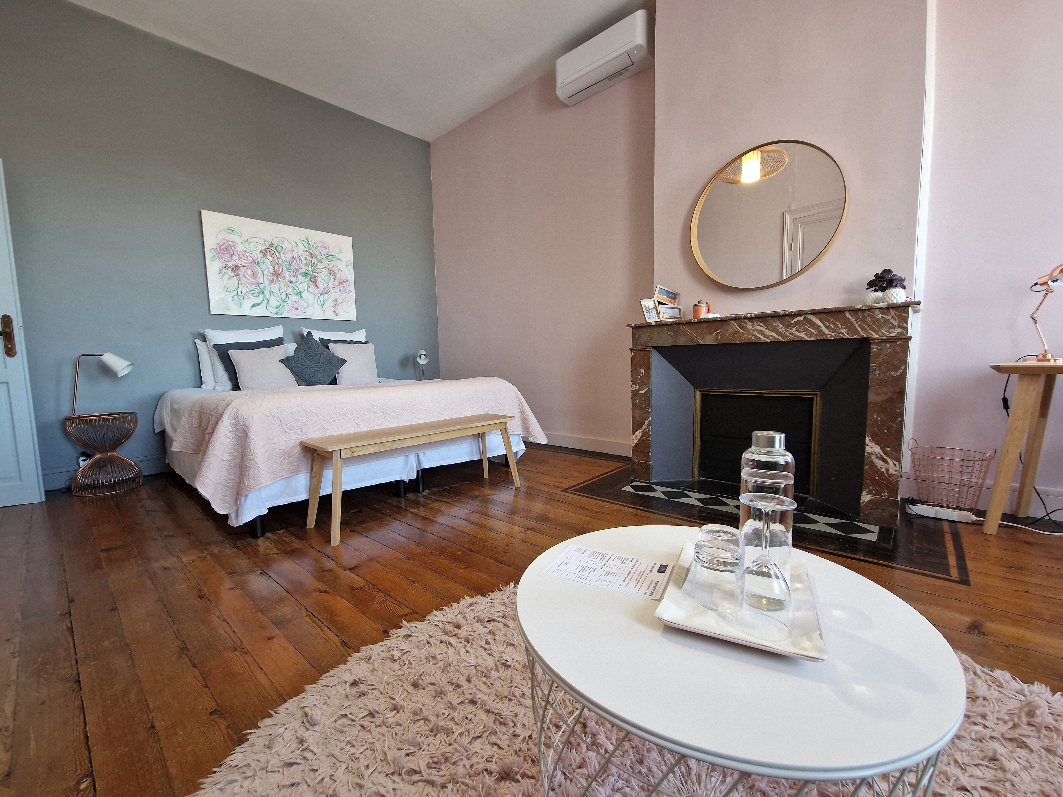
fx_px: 399
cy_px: 398
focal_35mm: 13
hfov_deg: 106.2
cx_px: 532
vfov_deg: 89.9
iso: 400
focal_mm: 2.2
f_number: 2.2
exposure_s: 1/50
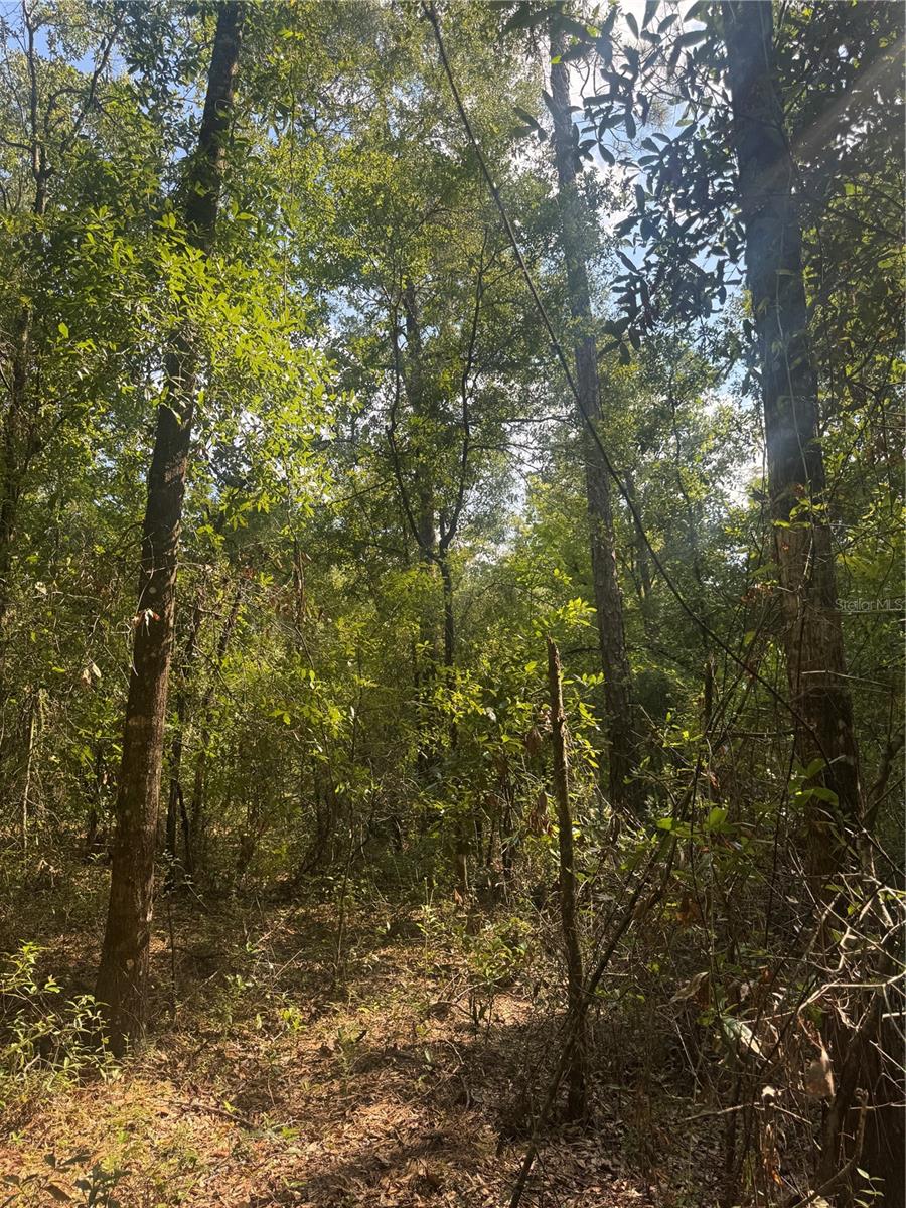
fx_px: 838
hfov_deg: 56.8
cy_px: 604
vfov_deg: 71.6
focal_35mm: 24
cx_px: 453
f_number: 1.78
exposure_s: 1/756
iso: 80
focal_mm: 6.76
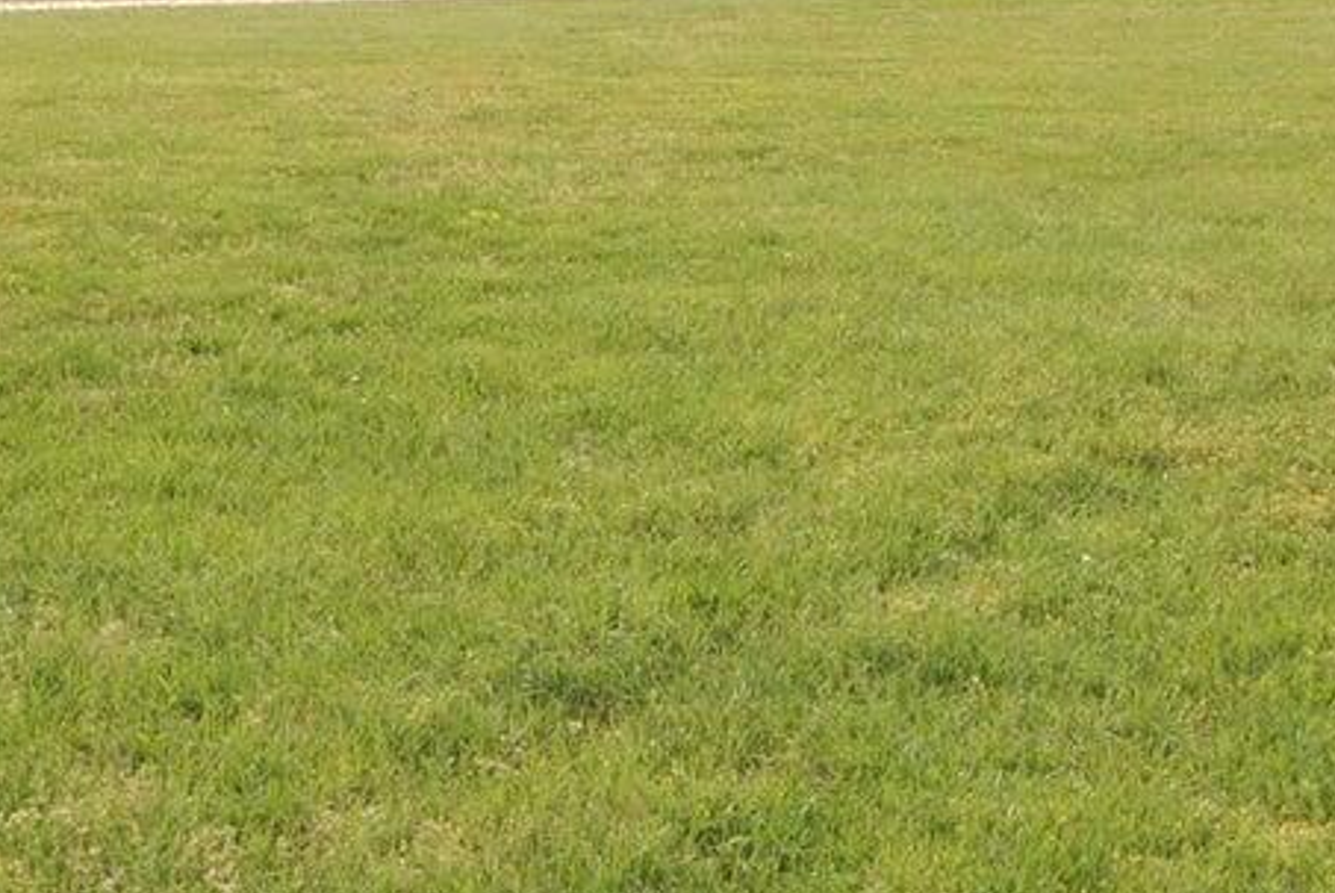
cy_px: -77
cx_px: 825
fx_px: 2635
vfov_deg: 18.5
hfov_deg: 28.3
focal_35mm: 71
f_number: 8
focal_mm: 14
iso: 100
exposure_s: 1/250
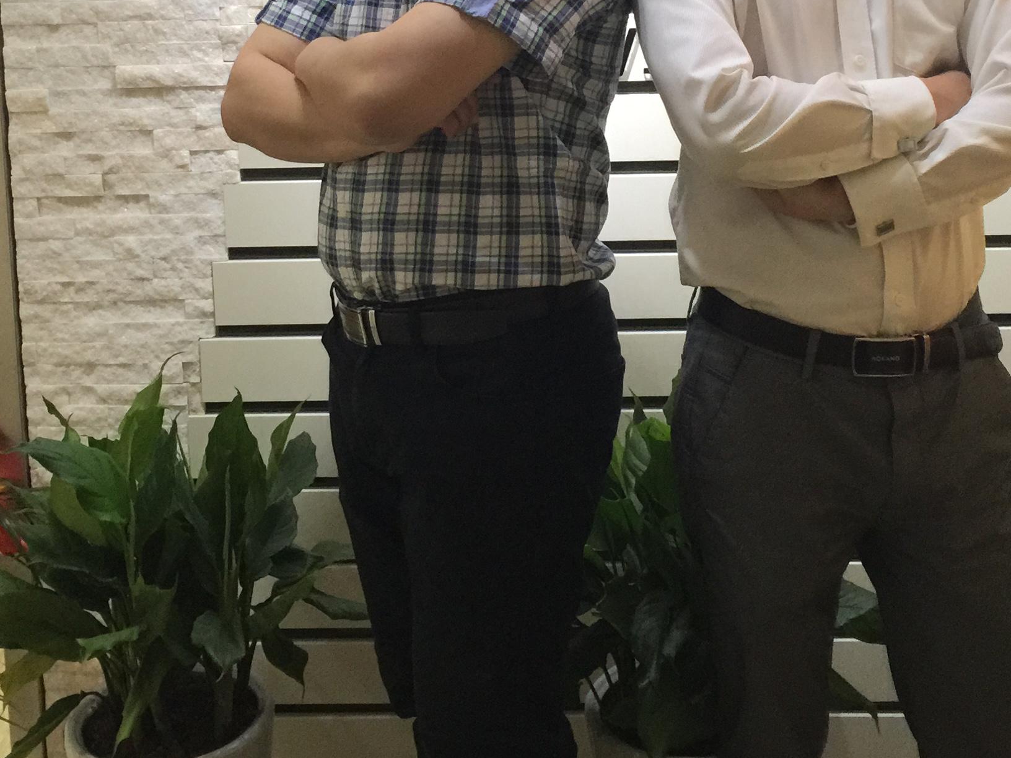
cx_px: 575
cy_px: 32
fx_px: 1694
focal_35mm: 58
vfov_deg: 24.3
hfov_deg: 33.2
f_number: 2.2
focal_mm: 4.15
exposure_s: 1/15
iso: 100
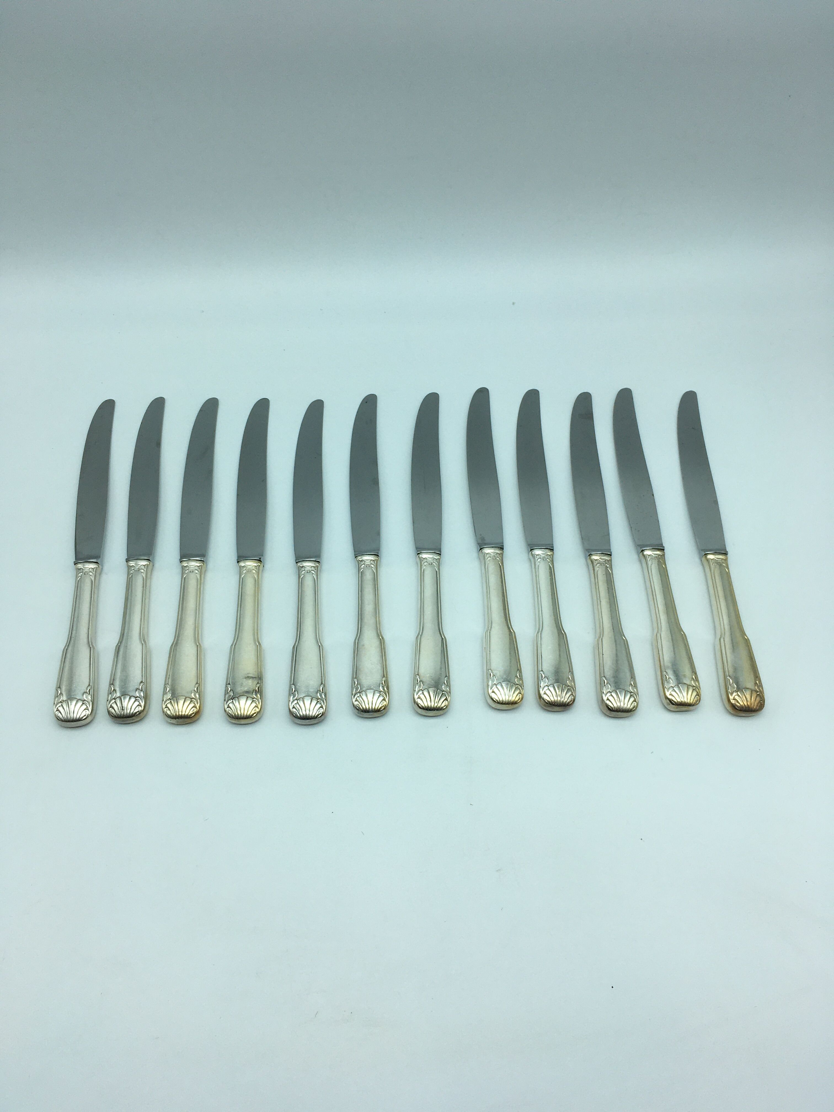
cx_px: 417
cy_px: 556
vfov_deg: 61.7
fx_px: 932
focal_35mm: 29
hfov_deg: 48.2
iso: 25
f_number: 2.2
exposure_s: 1/422
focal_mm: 4.15
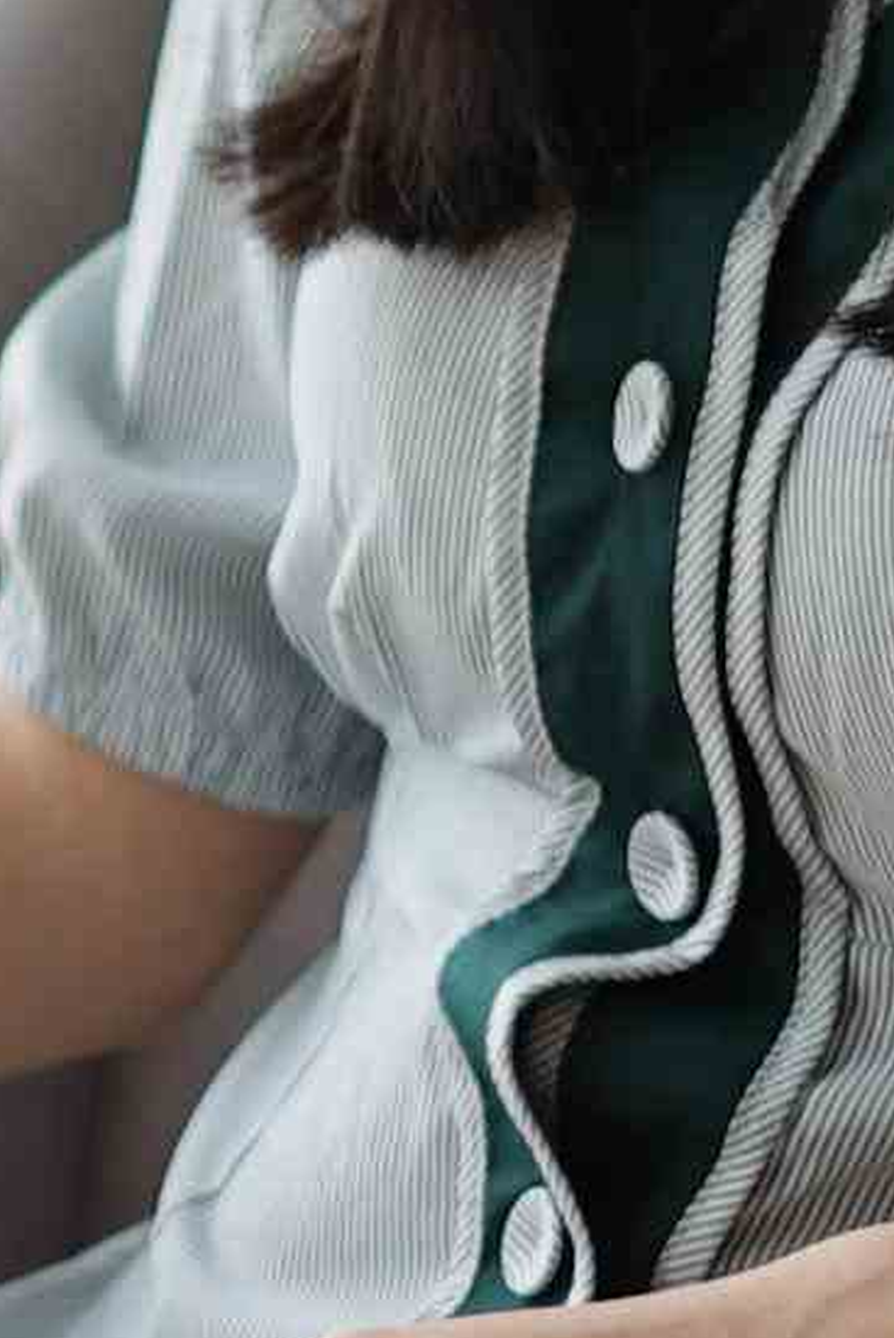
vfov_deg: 5.3
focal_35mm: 387
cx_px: -1089
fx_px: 14396
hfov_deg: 3.5
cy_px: 869
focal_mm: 50
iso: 64
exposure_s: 1/100
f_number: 1.8
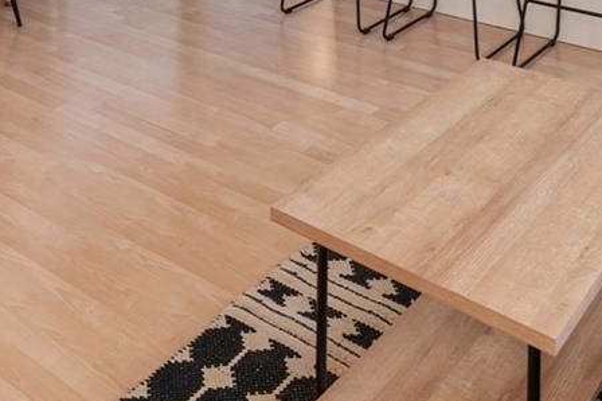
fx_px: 835
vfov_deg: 20.1
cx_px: 321
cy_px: -304
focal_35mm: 50
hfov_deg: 39.6
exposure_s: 1/10
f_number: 9
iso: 200
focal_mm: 14
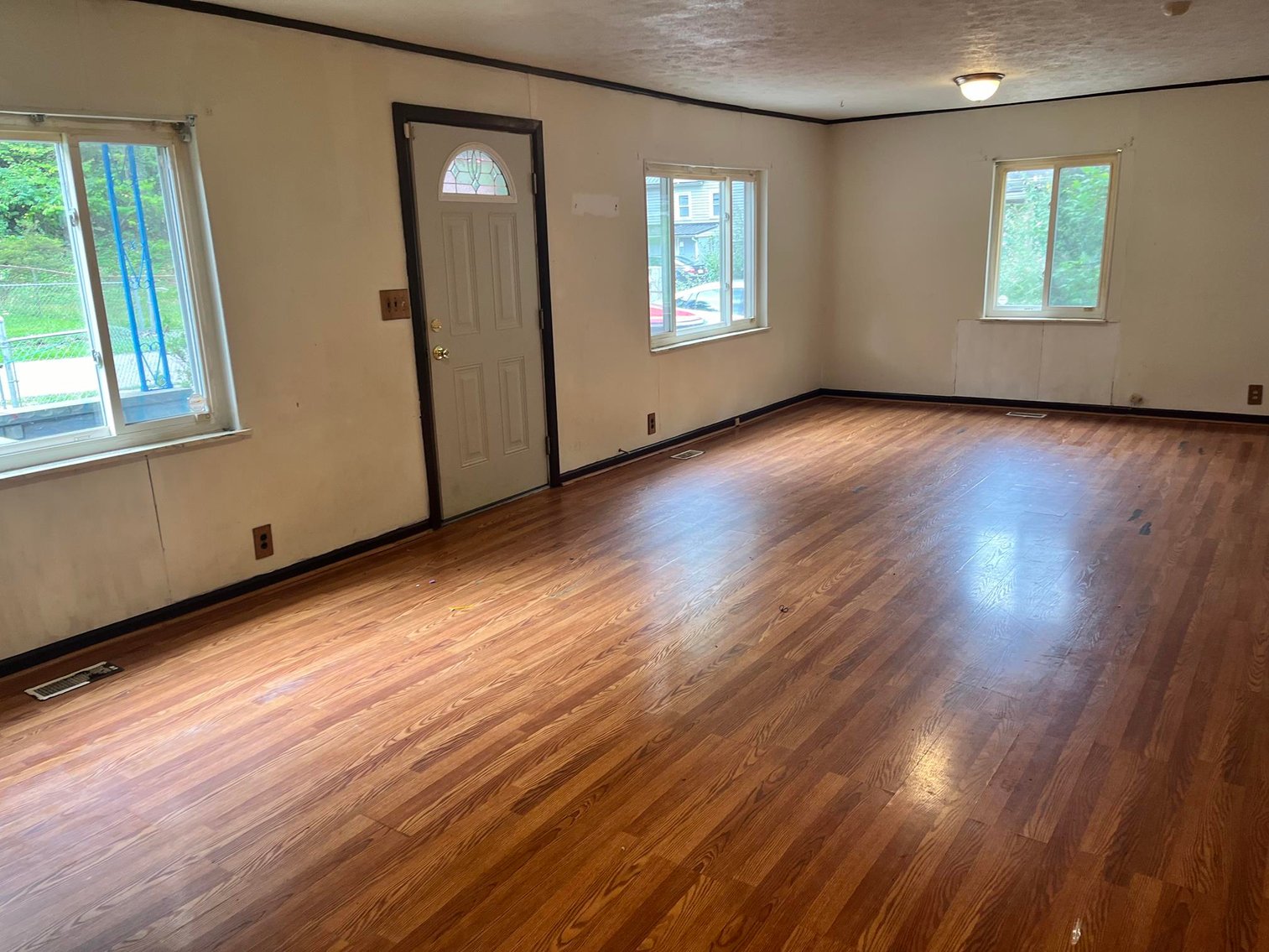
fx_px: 953
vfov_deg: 53.1
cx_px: 634
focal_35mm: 26
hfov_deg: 67.3
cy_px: 476
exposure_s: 1/120
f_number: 1.6
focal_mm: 5.1
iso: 125
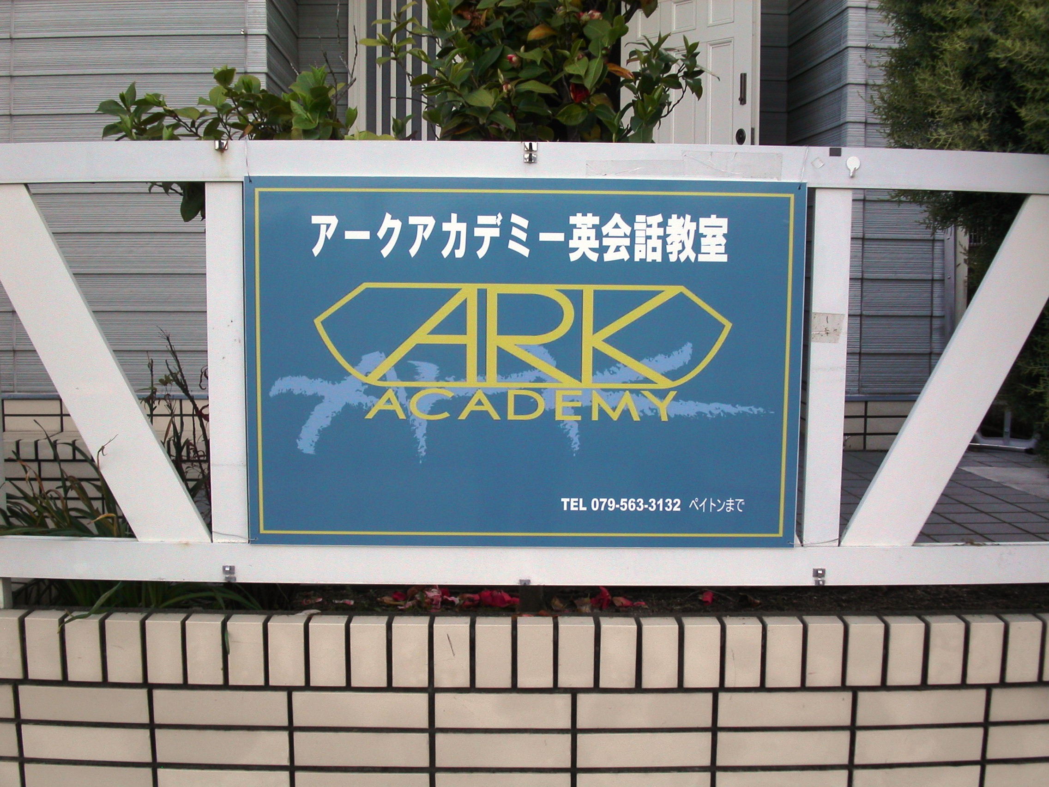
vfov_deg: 37.7
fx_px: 1152
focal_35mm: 38
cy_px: 394
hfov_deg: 49.0
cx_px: 524
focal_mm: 7.8
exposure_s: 1/180
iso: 100
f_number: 5.6
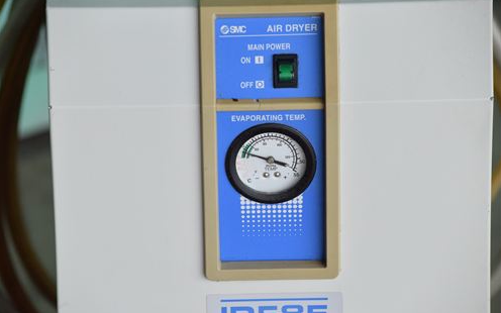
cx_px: 250
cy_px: 163
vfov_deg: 7.1
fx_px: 2526
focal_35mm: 185
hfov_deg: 11.3
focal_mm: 120
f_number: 6.3
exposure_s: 1/500
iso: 1250
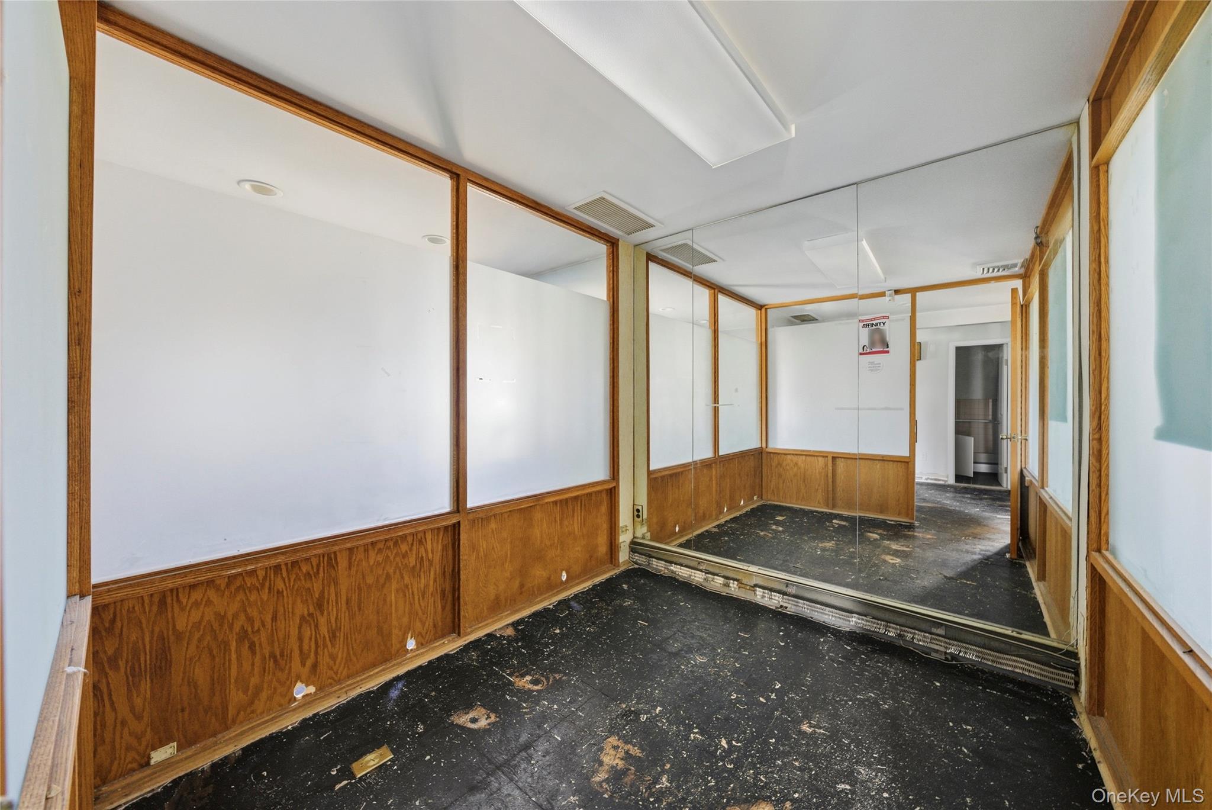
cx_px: 606
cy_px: 405
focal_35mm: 12
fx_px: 404
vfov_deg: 90.1
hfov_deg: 112.6
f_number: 9
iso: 800
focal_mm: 12
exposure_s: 1/25
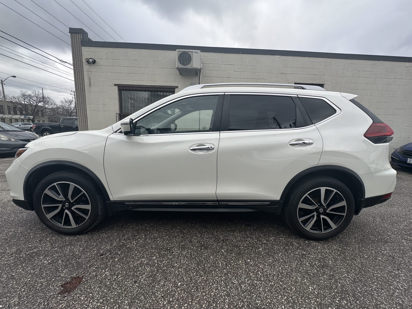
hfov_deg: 102.1
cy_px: 154
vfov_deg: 85.7
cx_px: 206
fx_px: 167
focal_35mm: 14
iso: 40
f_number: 2.2
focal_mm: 2.22
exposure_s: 1/481
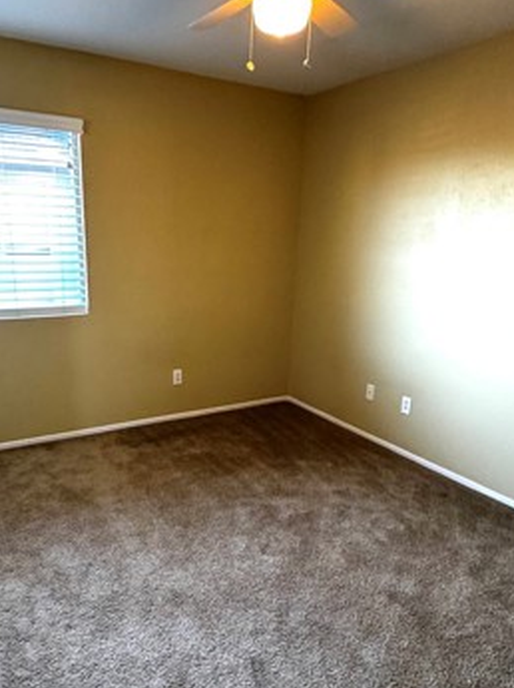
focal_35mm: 26
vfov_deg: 67.1
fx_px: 516
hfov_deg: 52.8
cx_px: 221
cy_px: 391
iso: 640
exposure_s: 1/60
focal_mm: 2.22
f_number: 2.2
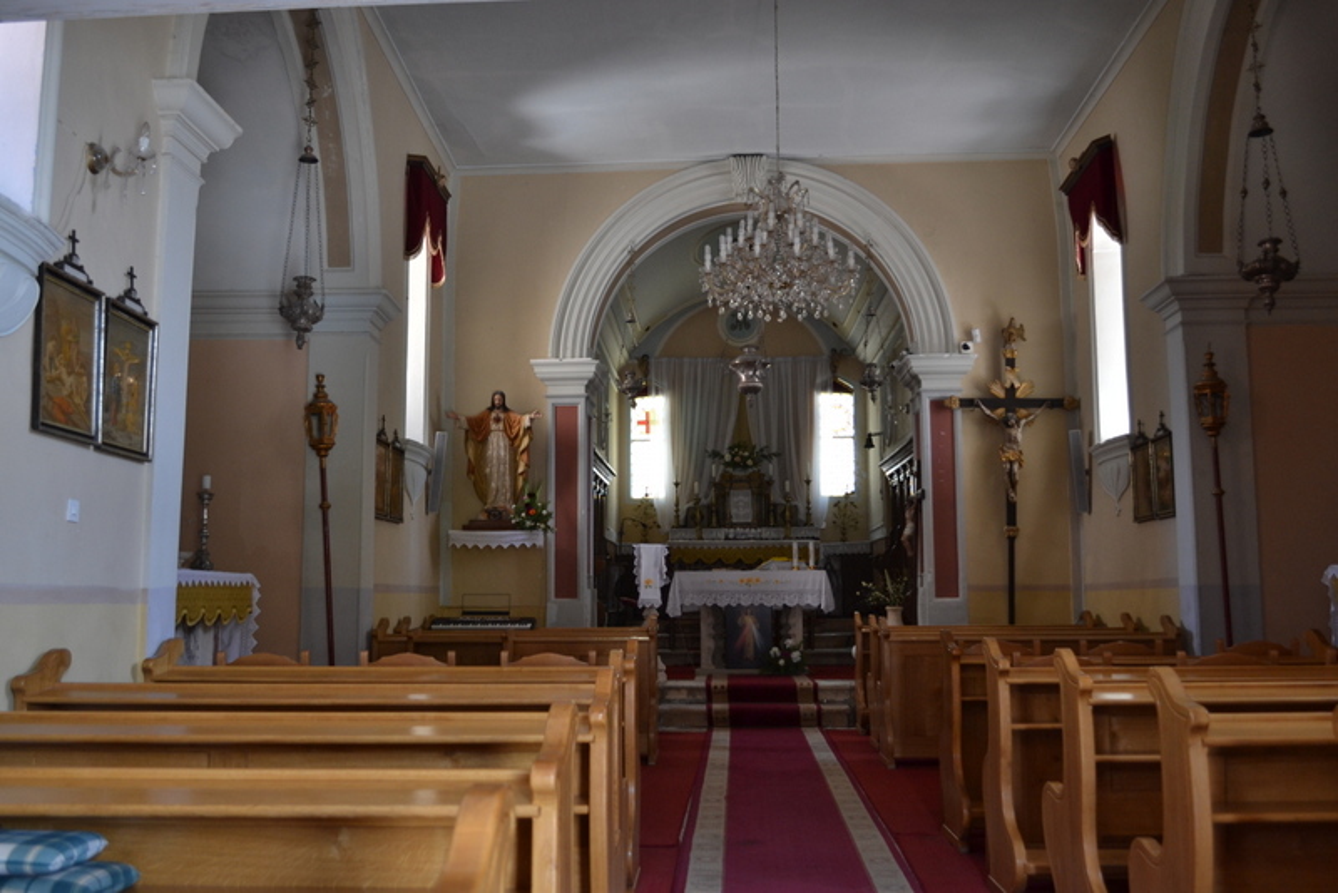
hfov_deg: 57.2
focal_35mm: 33
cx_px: 669
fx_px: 1227
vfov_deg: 40.0
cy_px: 446
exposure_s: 1/25
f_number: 3.8
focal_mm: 22
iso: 400
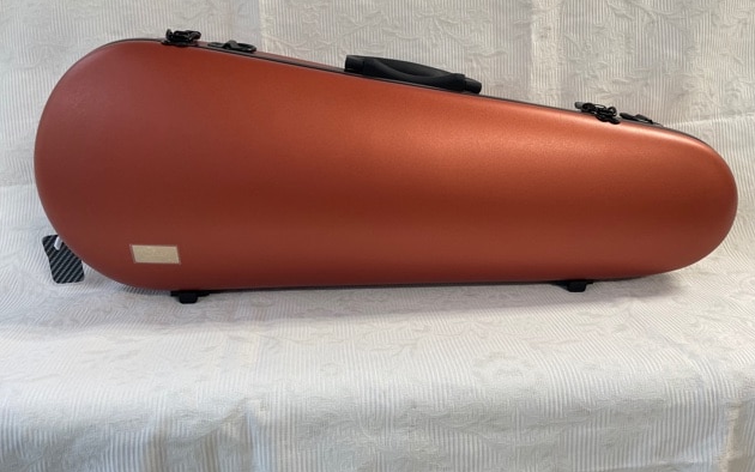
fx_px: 576
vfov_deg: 44.3
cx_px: 374
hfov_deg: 66.5
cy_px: 187
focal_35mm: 28
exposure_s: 1/100
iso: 100
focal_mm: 4.2
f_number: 1.6
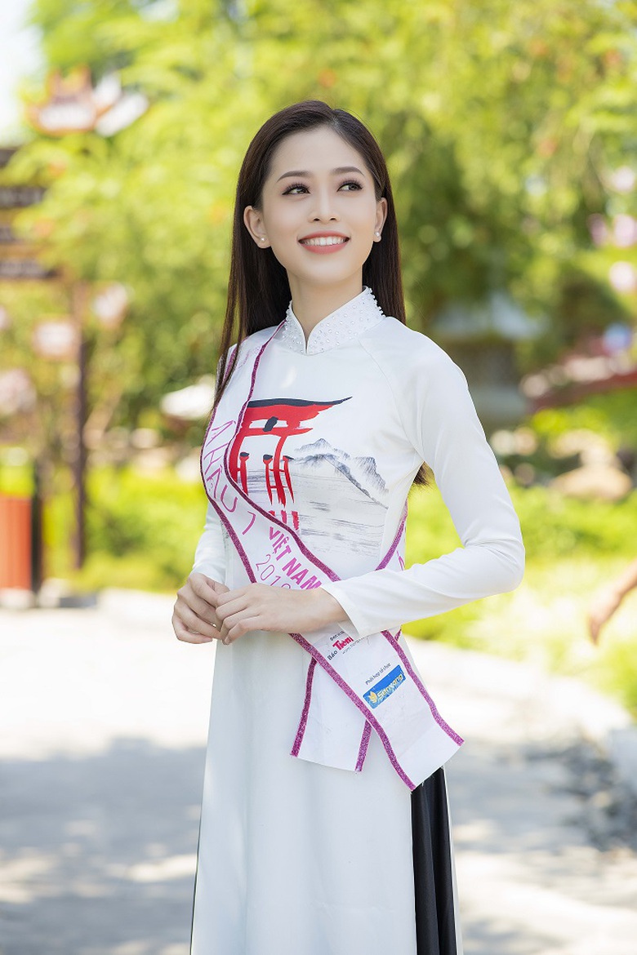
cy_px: 478
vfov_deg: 19.5
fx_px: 2787
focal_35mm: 105
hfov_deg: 13.0
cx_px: 318
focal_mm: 105
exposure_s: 1/400
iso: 160
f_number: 3.2
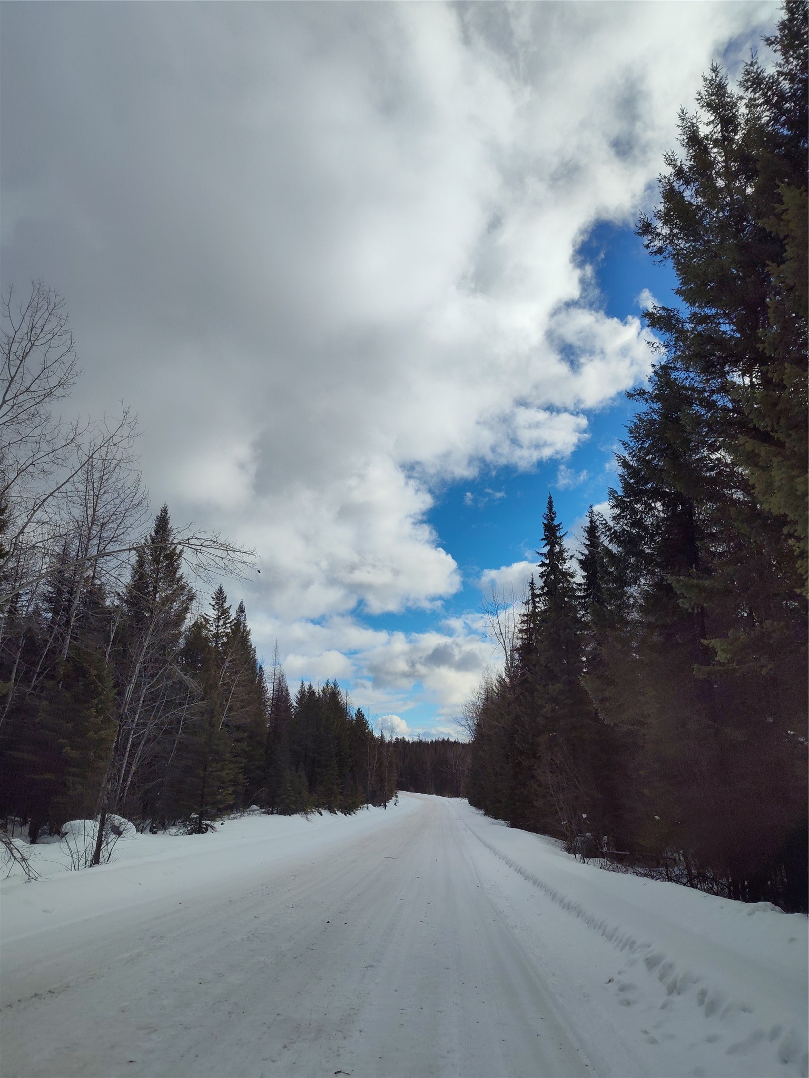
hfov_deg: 58.9
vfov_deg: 73.9
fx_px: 717
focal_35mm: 23
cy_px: 539
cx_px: 404
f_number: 1.8
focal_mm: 5.56
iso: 100
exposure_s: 1/2847
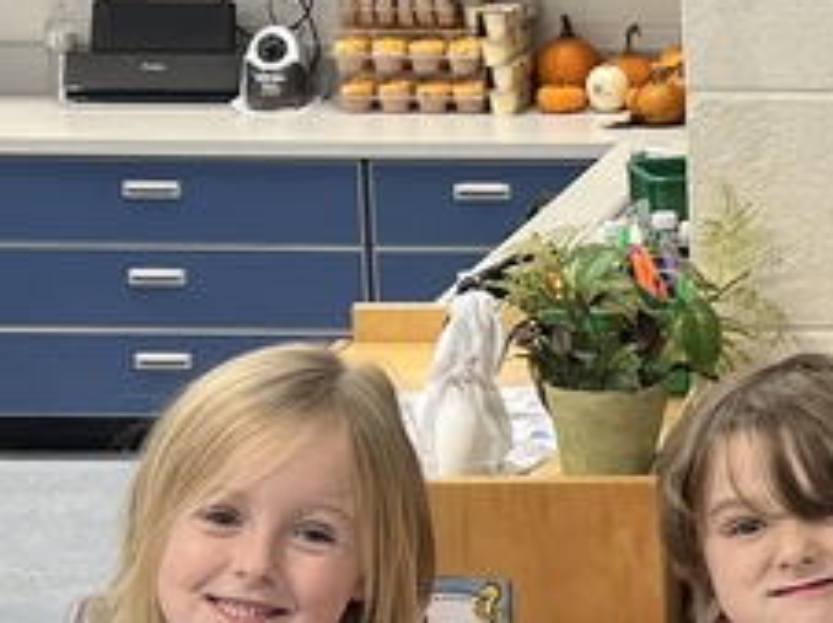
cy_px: 243
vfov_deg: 12.5
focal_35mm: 118
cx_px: 1150
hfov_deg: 15.7
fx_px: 2837
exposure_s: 1/60
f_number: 1.5
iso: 64
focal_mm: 5.7
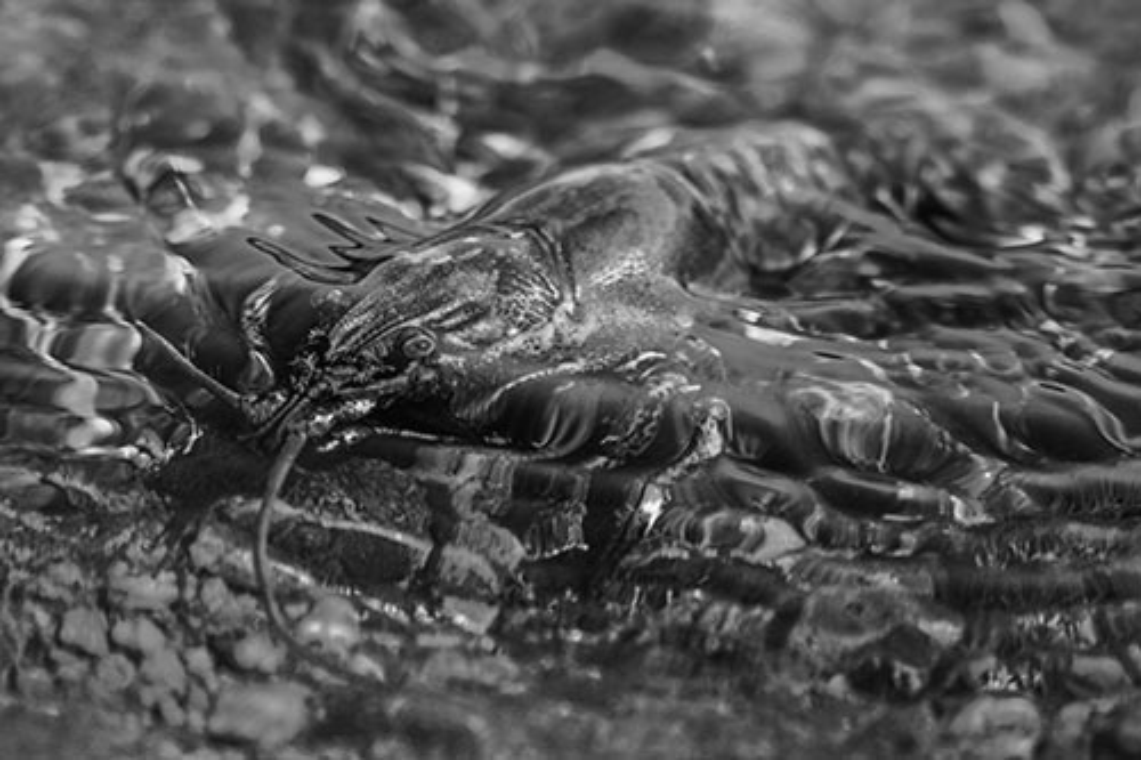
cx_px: 570
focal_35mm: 210
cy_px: 380
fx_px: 6653
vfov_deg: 6.5
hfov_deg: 9.8
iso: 180
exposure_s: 1/250
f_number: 6.3
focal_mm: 210
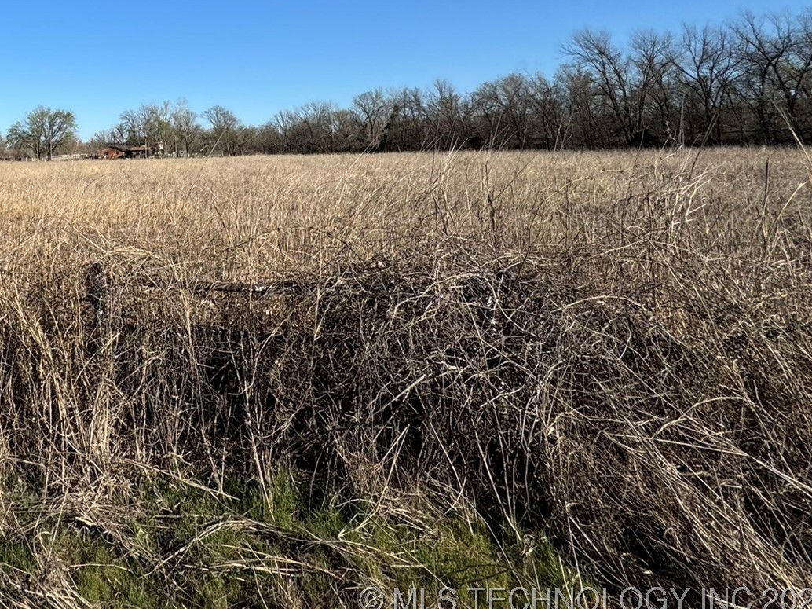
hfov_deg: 58.1
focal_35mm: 26
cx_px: 88
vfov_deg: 47.9
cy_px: 68
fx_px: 610
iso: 50
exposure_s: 1/2494
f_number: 2.2
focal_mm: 2.22
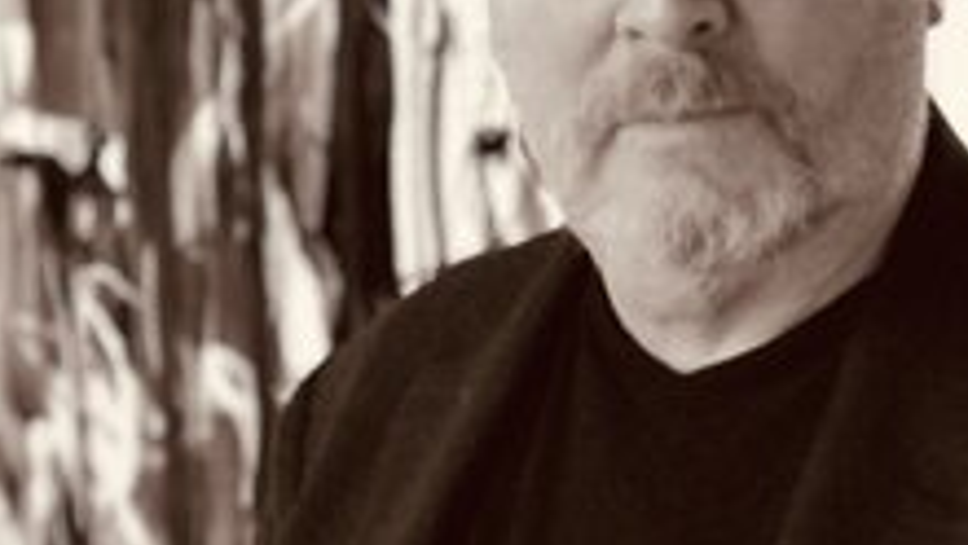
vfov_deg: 10.7
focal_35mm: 113
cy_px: 123
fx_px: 2902
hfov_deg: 18.9
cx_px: 502
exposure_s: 1/50
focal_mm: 6.6
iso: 800
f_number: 2.8
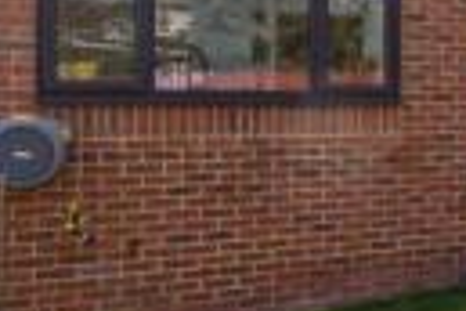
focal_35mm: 81
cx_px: 717
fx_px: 1048
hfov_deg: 20.9
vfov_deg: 16.8
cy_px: 114
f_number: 9
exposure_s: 1/320
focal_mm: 16
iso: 250
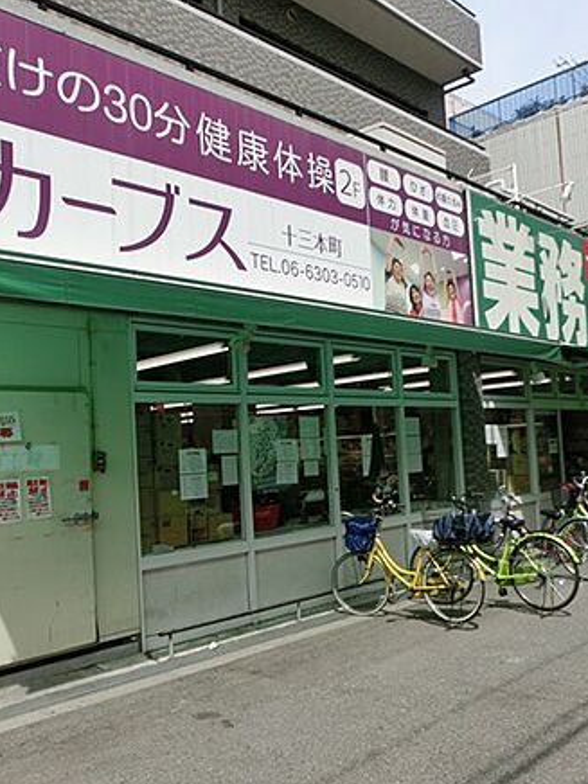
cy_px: 399
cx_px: 277
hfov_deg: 42.9
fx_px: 747
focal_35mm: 33
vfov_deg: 55.3
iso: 80
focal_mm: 4.24
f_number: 7.9
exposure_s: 1/160
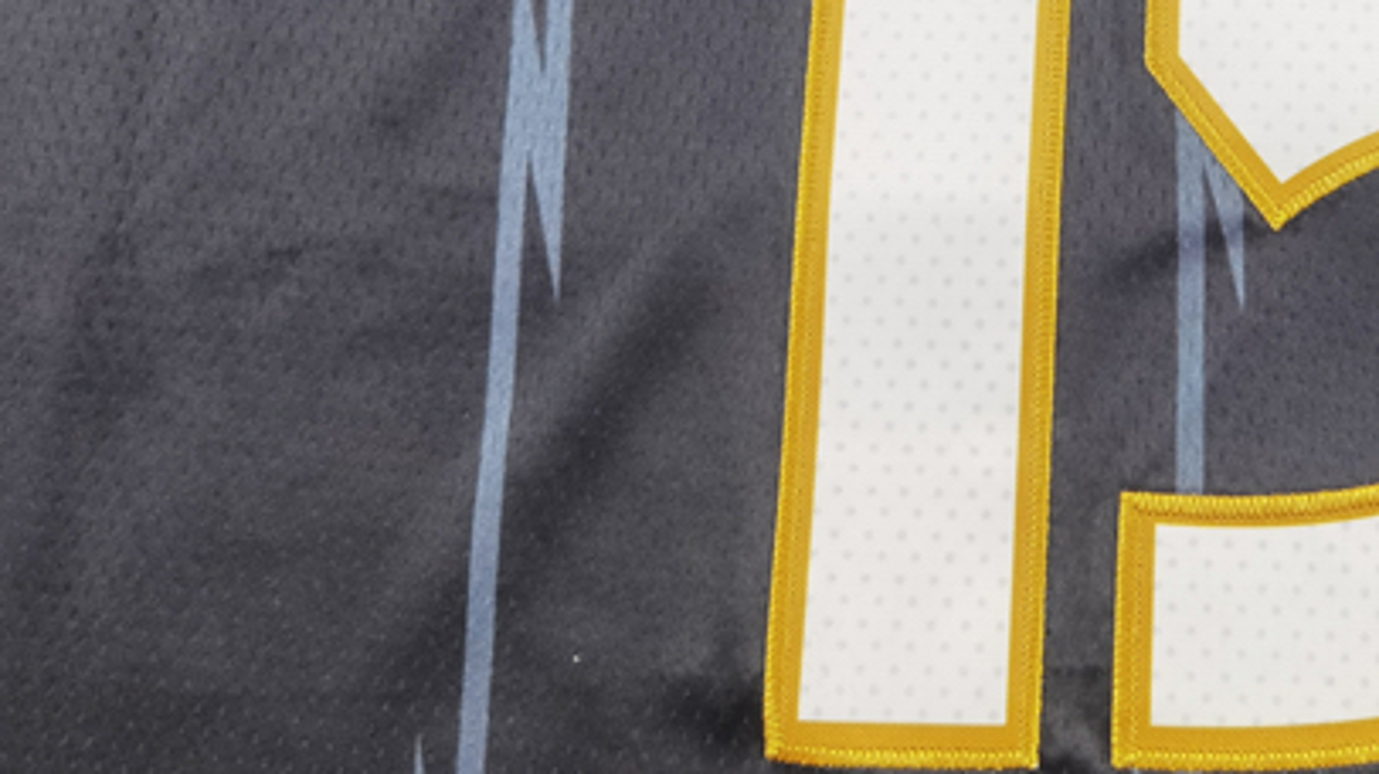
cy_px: -156
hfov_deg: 34.4
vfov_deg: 19.5
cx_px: 1185
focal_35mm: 58
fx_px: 2120
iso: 50
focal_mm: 6.71
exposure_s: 1/122
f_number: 1.9
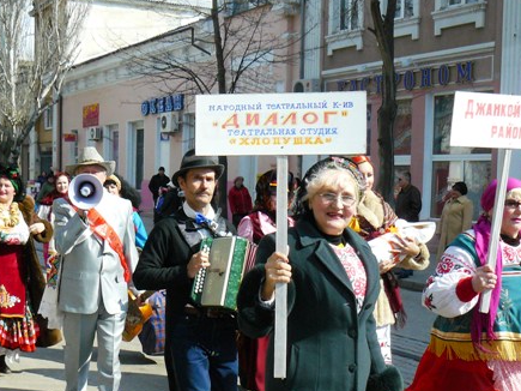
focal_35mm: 53
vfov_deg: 27.3
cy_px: 272
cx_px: 193
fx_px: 797
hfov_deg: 36.0
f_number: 6.3
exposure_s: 1/400
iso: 200
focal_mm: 6
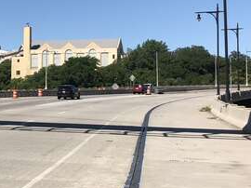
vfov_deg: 17.7
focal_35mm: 83
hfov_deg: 22.4
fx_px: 601
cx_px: -17
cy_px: 62
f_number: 1.8
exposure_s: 1/2558
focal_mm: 4
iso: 25
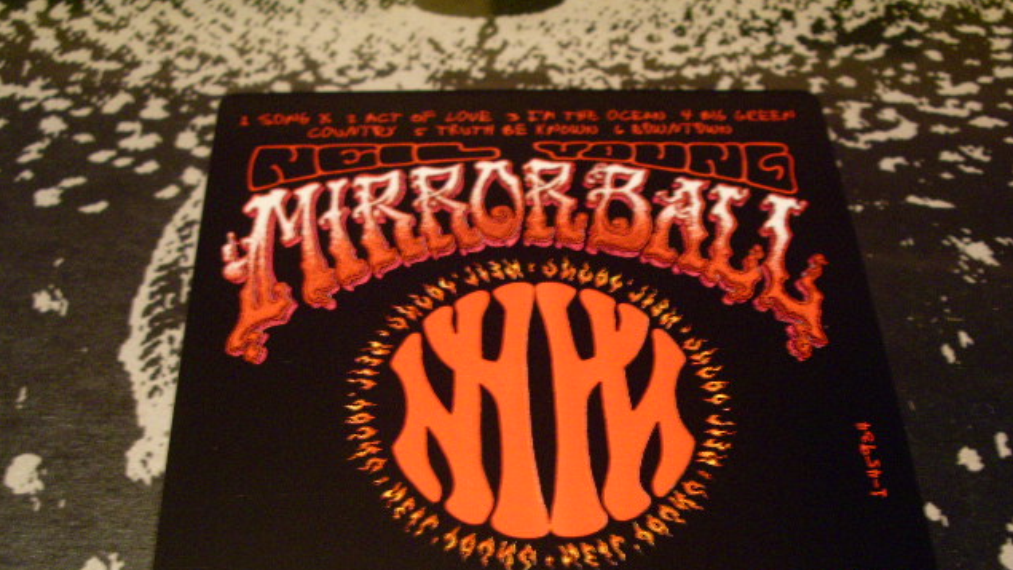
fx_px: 1209
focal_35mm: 45
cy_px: 377
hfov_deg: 45.5
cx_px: 507
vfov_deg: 26.4
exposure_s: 1/8
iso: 320
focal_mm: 6.8
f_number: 2.8
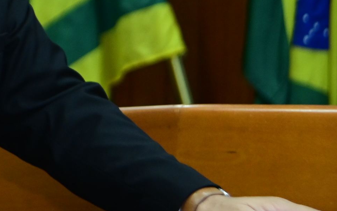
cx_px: -122
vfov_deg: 5.2
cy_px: -55
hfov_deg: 8.2
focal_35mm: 251
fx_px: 2306
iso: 3200
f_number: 6.3
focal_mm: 78
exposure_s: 1/125
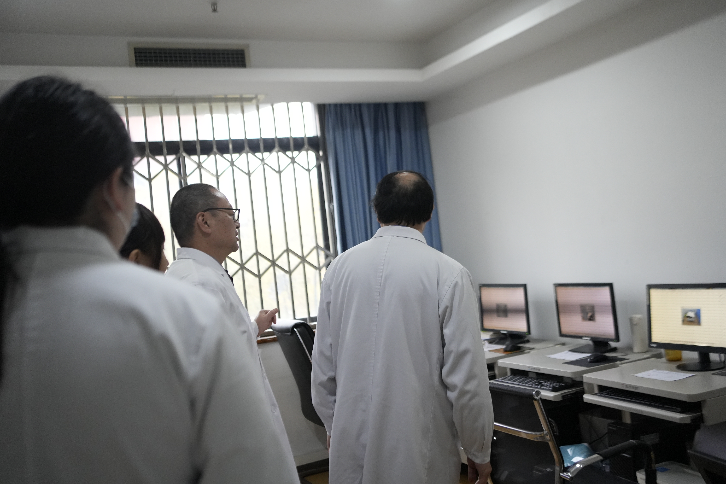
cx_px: 373
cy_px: 237
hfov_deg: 53.1
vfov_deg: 36.9
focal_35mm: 36
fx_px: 726
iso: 4000
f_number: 2.8
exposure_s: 1/500
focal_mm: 35
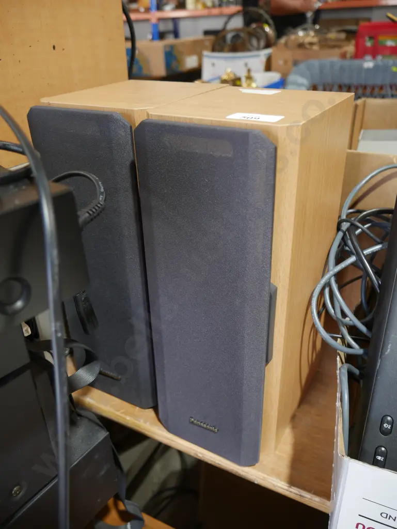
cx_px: 198
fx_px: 428
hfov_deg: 49.8
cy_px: 264
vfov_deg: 63.4
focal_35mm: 28
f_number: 3.5
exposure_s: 1/60
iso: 400
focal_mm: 14
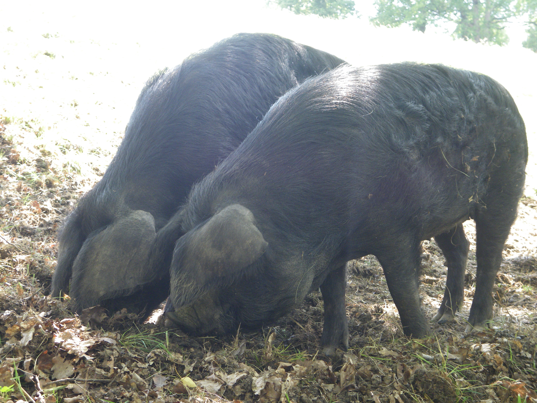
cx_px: 268
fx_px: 714
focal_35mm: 46
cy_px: 202
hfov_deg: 41.2
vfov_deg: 31.5
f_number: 3.3
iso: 160
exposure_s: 1/80
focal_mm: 8.2
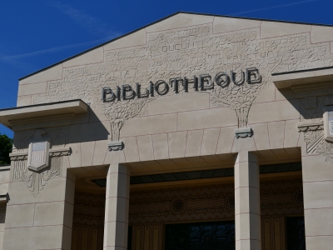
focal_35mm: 76
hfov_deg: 25.7
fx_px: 731
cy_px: 125
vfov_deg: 19.4
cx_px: 166
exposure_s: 1/1000
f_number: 9
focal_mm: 38
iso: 200
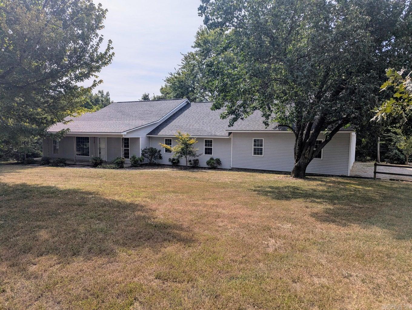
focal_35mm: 24
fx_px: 286
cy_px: 155
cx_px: 206
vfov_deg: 56.9
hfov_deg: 71.5
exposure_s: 1/3333
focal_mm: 6.81
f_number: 1.85
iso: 48
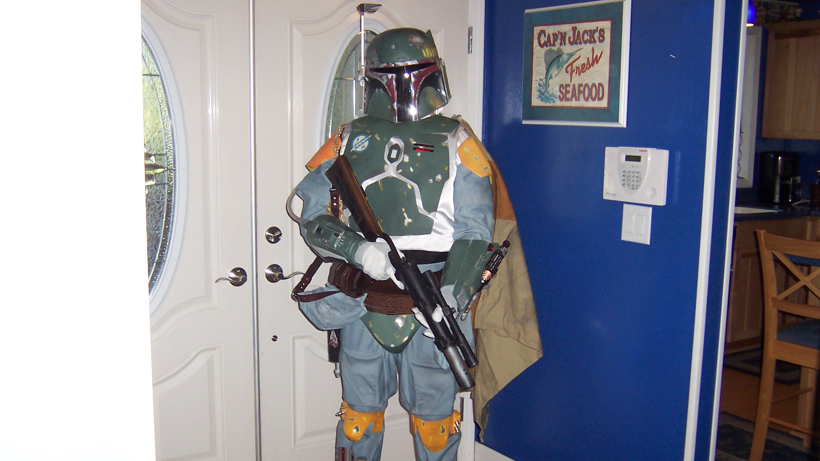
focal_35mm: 40
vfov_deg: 29.7
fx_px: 870
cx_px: 402
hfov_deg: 50.5
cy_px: 264
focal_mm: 5.6
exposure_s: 1/60
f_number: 2.8
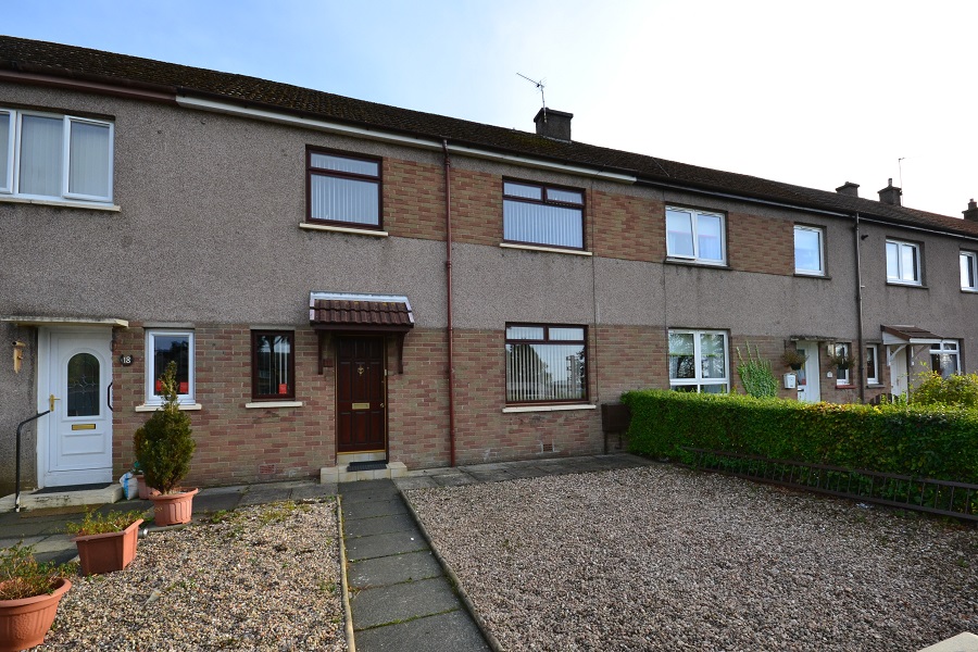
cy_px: 326
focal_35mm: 15
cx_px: 489
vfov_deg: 77.3
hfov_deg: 100.4
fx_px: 407
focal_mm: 10
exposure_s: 1/160
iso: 400
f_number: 10
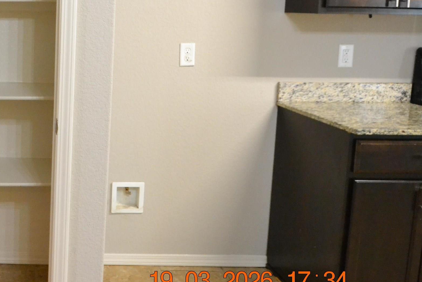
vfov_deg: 31.6
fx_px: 481
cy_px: 47
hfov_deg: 42.0
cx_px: 14
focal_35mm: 41
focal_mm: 14
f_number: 4
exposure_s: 1/60
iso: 3200
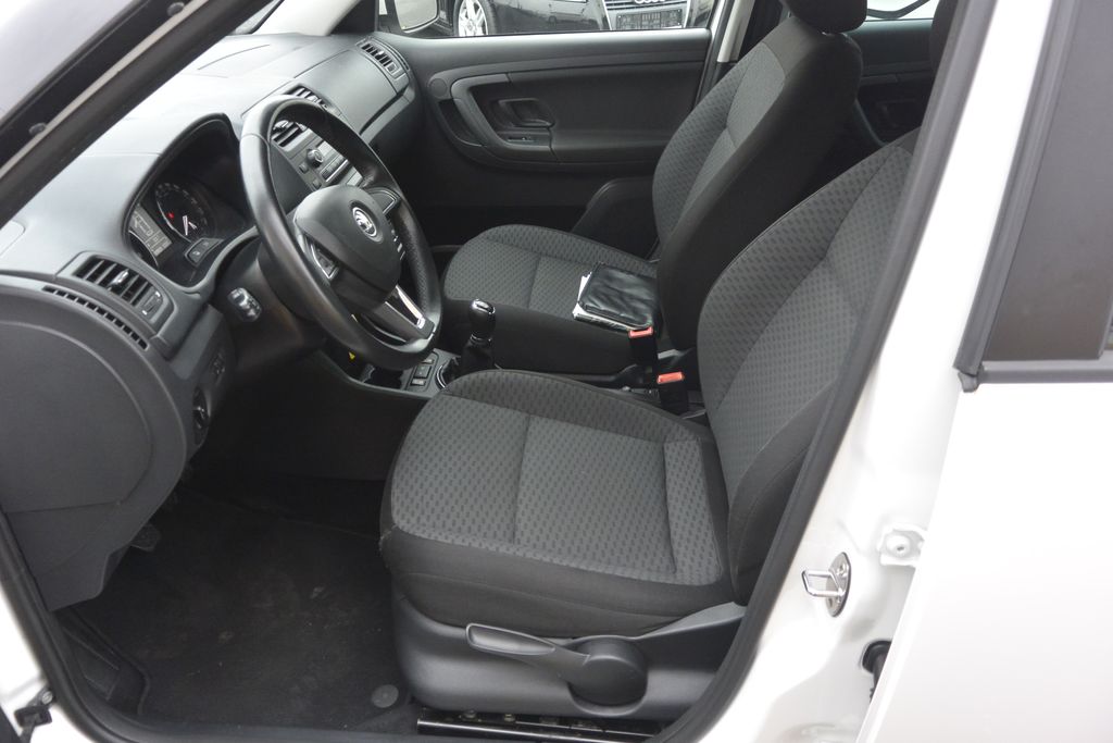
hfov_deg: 67.4
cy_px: 372
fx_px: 835
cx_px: 556
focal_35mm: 27
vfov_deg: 47.9
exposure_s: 1/125
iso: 400
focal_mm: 10
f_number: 3.5
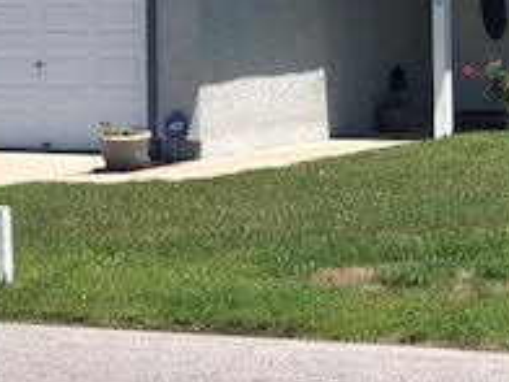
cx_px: 213
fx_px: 2735
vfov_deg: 8.0
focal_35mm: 186
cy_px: 60
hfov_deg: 10.6
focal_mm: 6.6
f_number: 2.8
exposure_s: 1/774
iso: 20
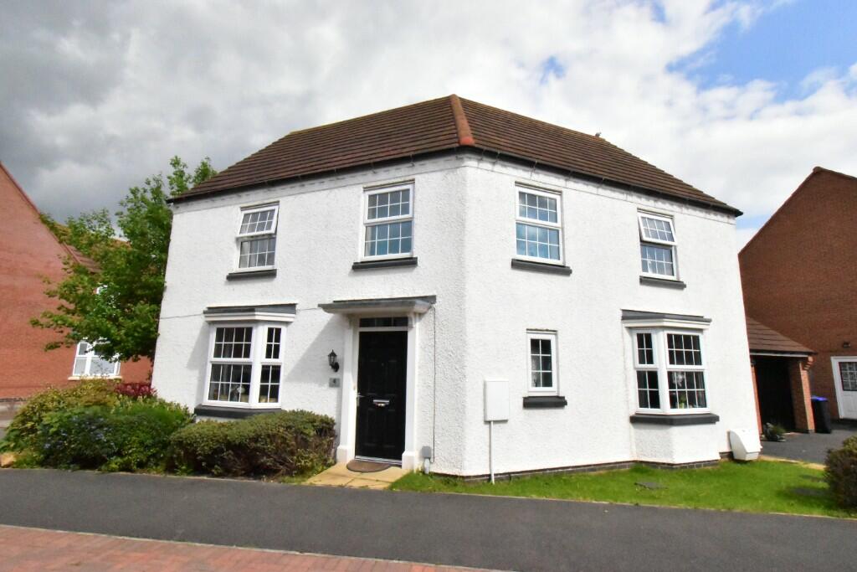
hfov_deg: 92.4
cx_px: 428
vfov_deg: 69.7
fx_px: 411
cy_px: 286
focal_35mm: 17
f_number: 22
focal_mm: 11.5
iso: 12800
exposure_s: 1/2500
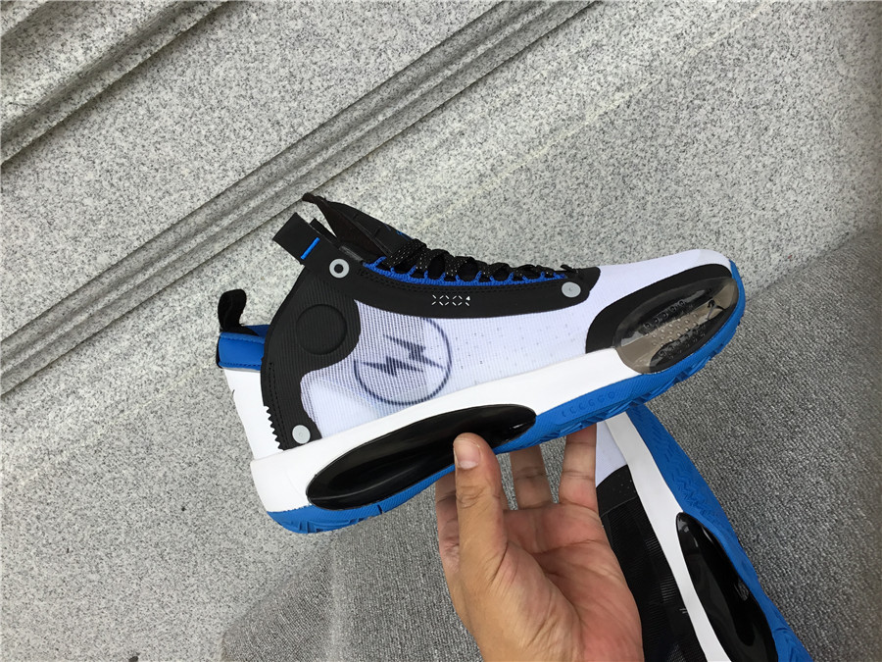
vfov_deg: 45.4
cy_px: 331
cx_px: 441
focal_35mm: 31
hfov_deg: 58.4
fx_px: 790
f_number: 2.4
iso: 25
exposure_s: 1/152
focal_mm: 3.3
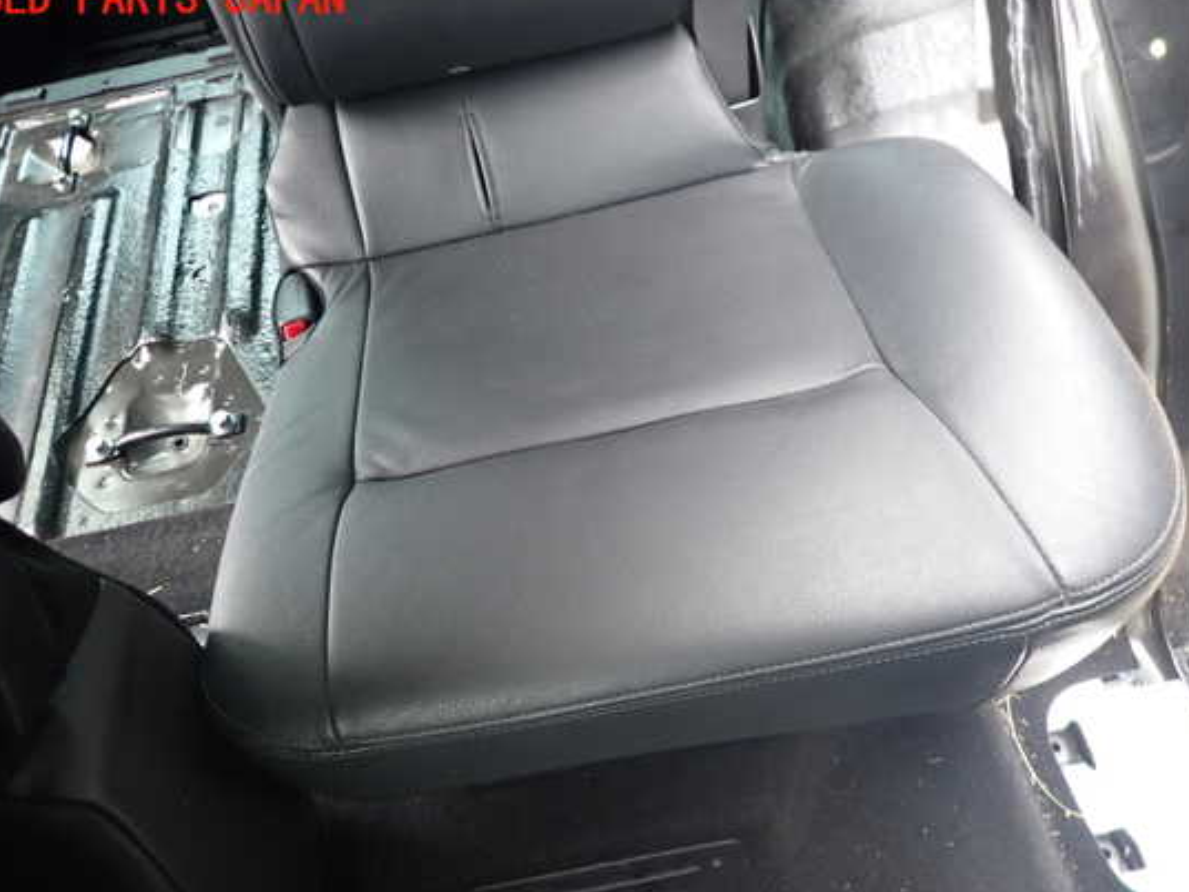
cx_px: 608
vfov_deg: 49.7
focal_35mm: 28
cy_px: 470
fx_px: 962
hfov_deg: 63.4
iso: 200
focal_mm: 4.5
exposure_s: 1/30
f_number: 2
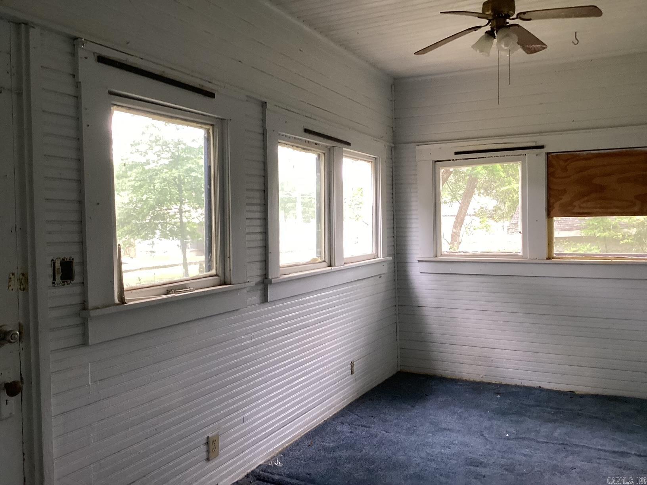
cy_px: 242
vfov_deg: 45.4
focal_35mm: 31
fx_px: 579
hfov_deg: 58.4
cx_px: 324
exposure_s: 1/60
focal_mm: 3.3
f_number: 2.4
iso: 200
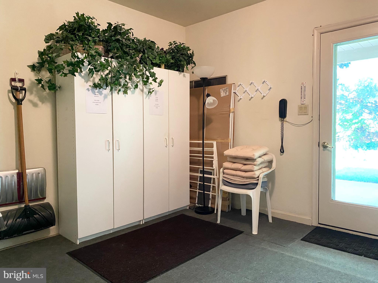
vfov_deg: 53.1
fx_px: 284
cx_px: 189
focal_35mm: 26
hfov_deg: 67.3
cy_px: 142
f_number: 1.8
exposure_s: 1/30
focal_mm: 4.25
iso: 500
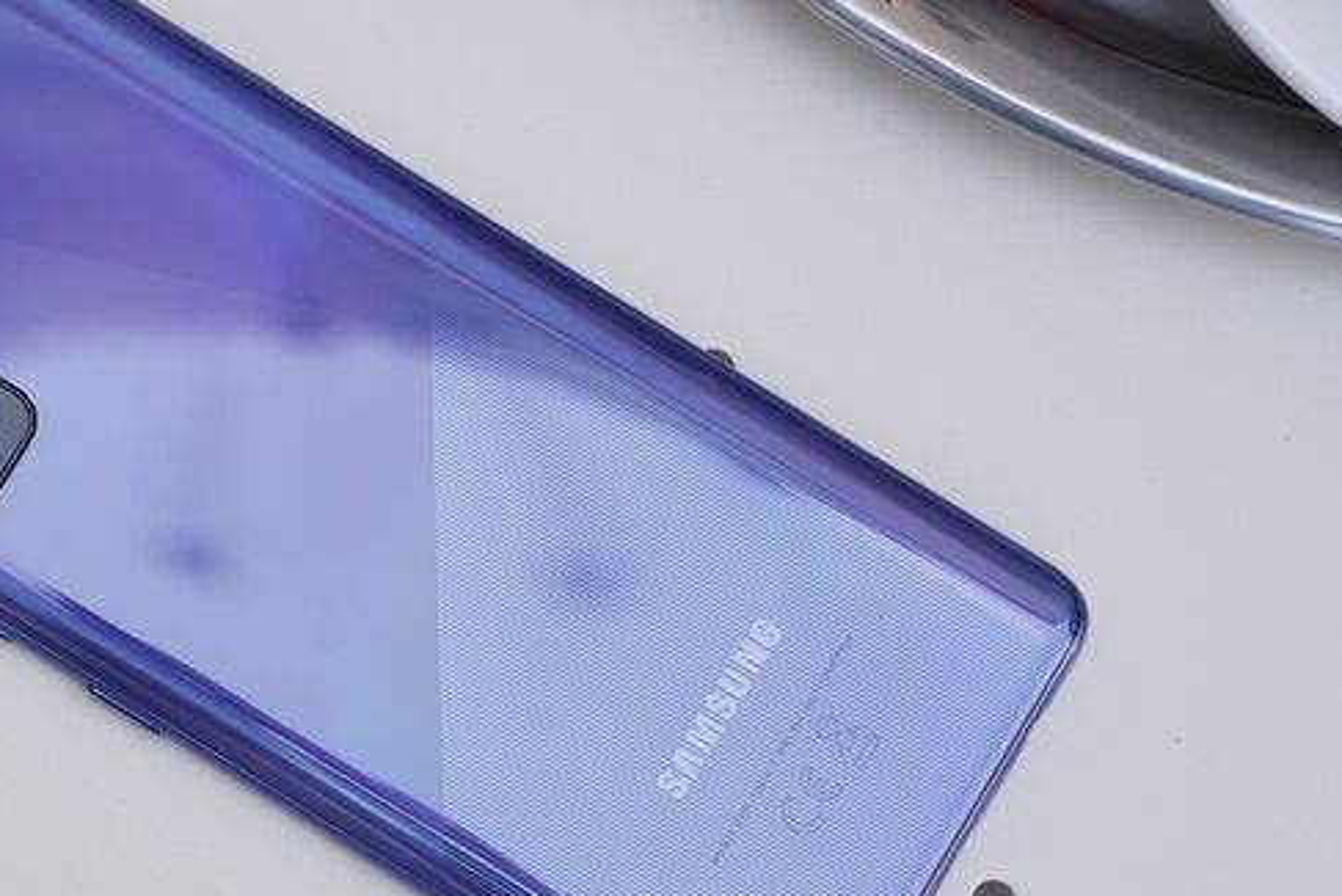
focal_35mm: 138
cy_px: 551
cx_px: 105
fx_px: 5146
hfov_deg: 14.7
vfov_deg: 9.9
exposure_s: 1/160
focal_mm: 70
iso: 250
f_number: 7.1
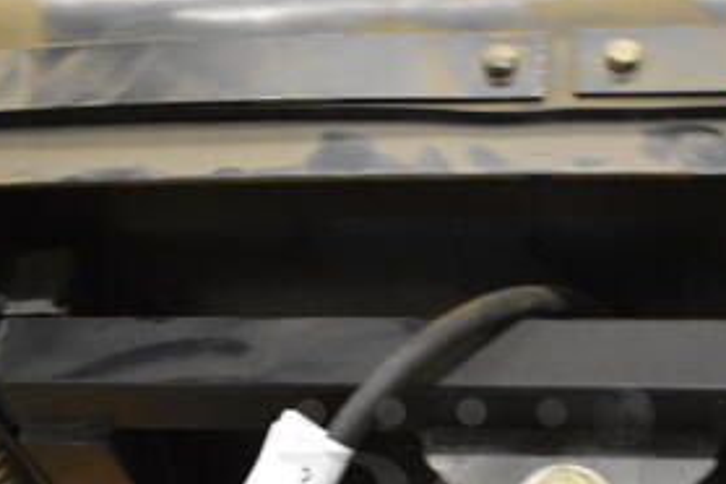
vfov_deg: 21.9
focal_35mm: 59
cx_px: 471
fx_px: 1190
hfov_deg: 33.7
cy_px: 518
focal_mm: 18
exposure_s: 1/30
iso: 3200
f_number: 3.5
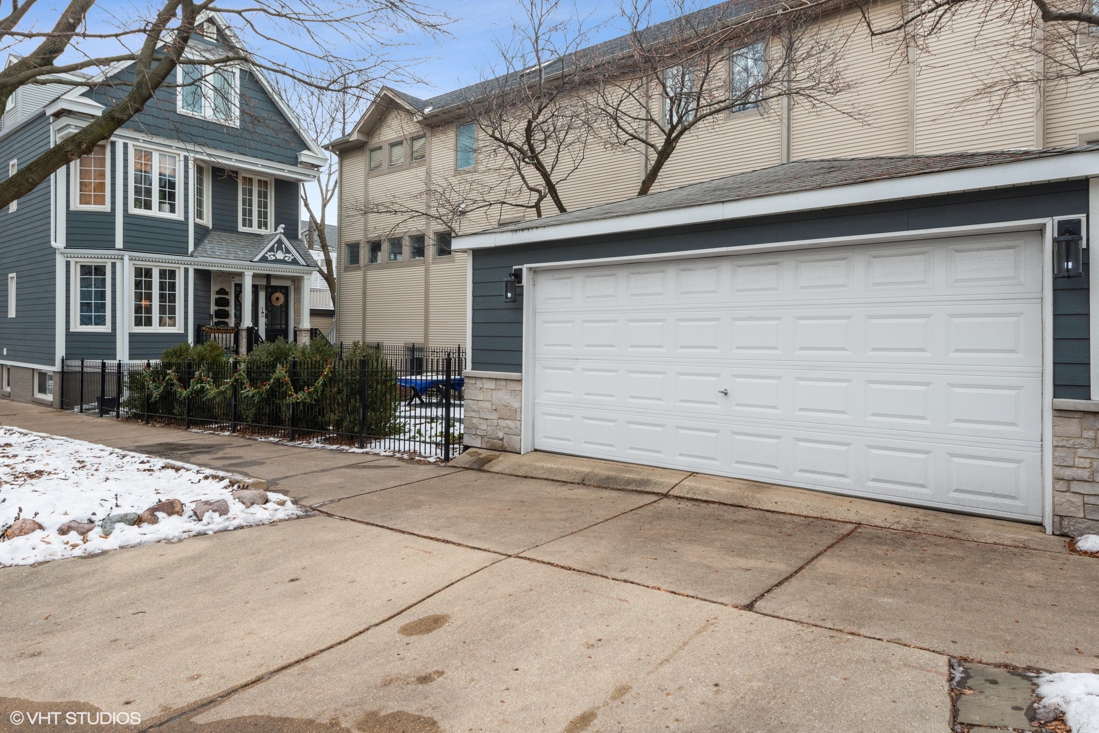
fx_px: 672
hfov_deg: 78.6
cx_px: 550
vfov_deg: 57.2
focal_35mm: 22
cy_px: 366
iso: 400
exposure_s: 1/80
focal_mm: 22
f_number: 10
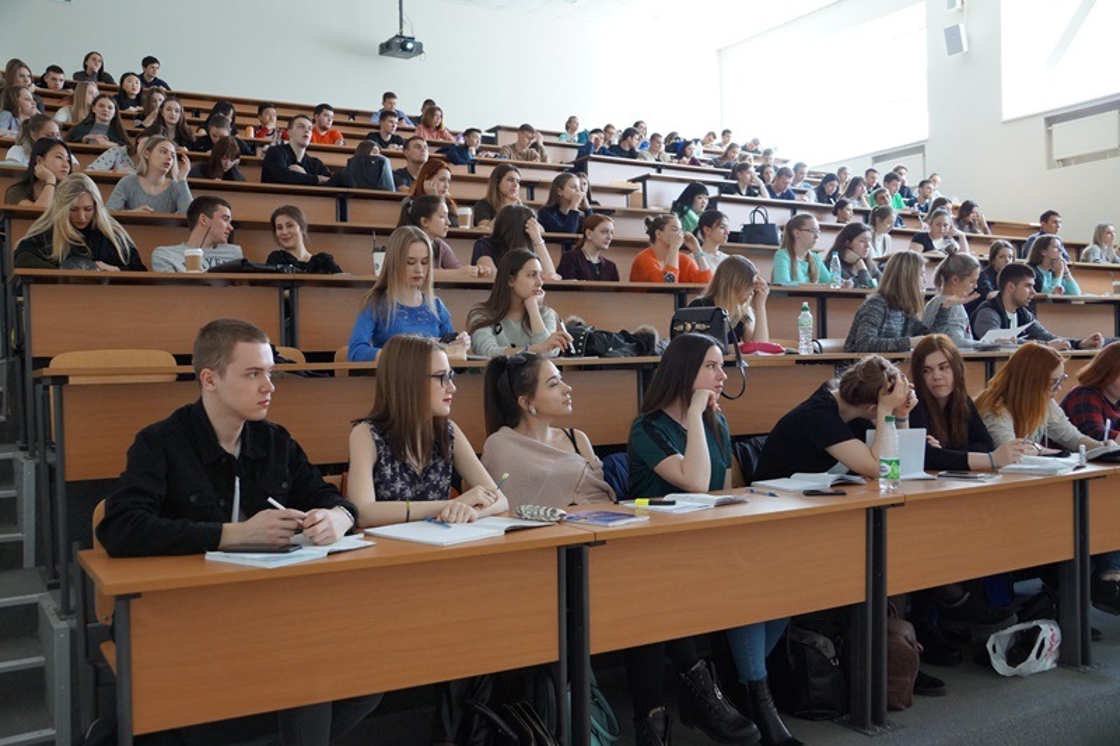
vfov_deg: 40.0
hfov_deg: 57.2
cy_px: 373
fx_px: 1026
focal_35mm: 33
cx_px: 560
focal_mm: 22
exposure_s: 1/160
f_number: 4
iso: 1250
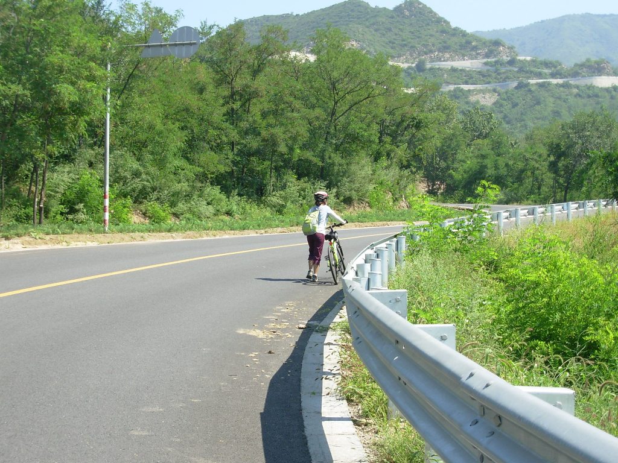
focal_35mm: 70
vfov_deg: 21.0
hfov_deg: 27.8
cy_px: 232
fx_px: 1250
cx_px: 309
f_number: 3.5
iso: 50
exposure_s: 1/362
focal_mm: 11.5
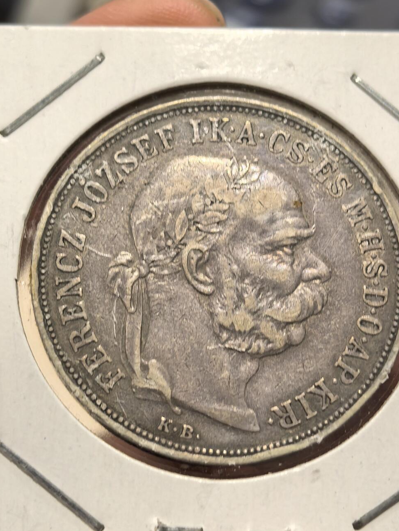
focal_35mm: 75
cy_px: 275
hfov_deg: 19.6
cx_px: 228
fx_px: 1153
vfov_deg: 26.0
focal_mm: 6.98
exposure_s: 1/50
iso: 160
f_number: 2
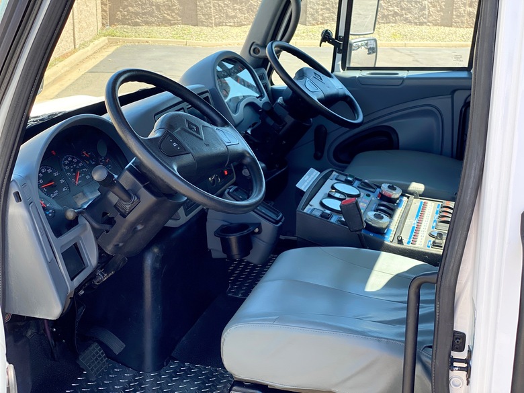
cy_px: 196
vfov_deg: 28.0
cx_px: 262
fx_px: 787
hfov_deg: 36.8
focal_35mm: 52
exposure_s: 1/410
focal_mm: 6
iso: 20
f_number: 2
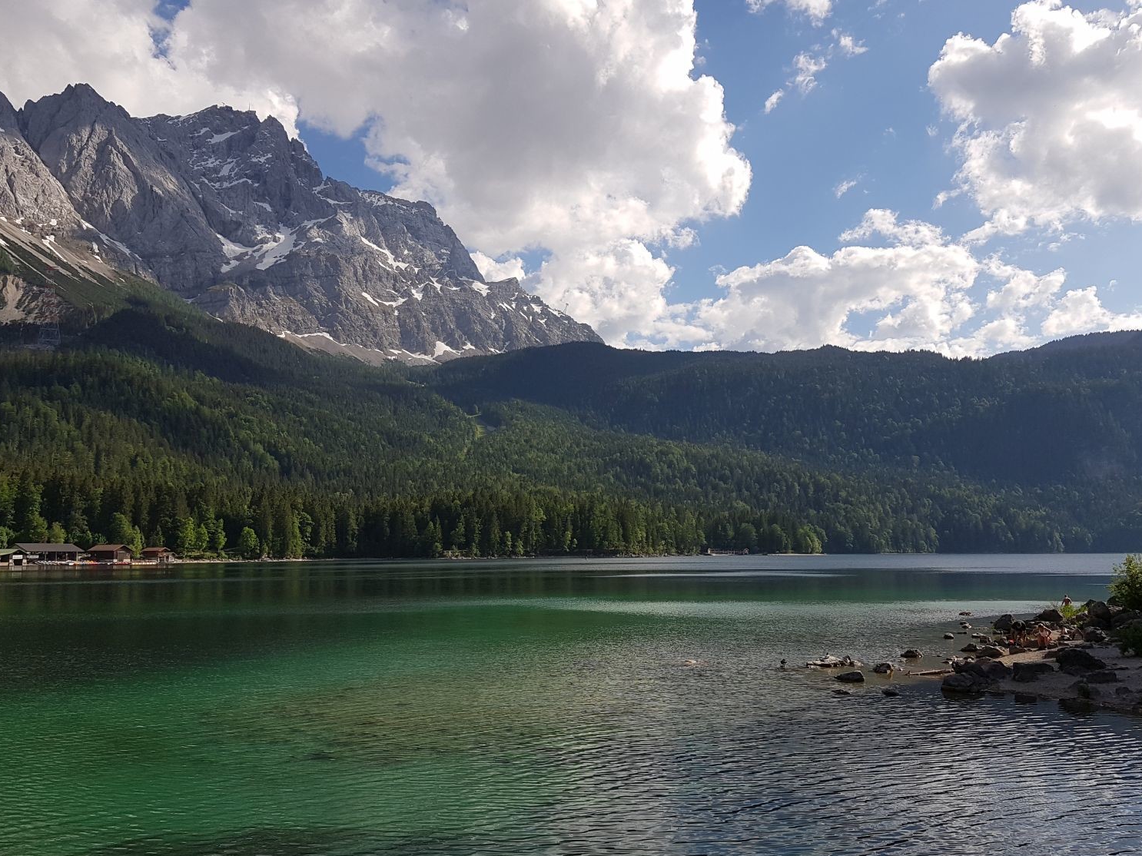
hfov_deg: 63.4
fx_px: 924
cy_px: 436
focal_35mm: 28
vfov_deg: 49.7
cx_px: 586
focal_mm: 4.2
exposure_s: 1/3336
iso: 50
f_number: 1.7
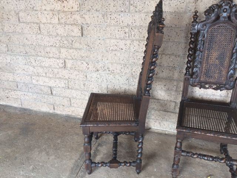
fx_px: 199
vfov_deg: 48.2
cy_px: 89
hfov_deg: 61.7
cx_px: 118
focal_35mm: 29
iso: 40
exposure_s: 1/60
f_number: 2.2
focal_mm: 4.15
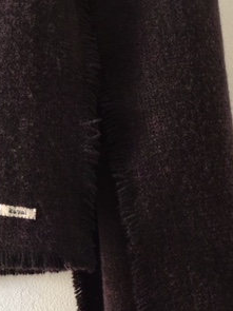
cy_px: 270
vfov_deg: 29.7
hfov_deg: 23.0
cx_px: 56
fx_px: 566
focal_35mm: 63
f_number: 2.2
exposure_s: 1/33
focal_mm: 4.15
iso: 40
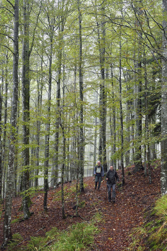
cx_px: 84
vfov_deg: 35.6
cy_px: 126
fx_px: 390
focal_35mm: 56
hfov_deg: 24.2
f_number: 6.3
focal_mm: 56
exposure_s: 1/125
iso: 1600
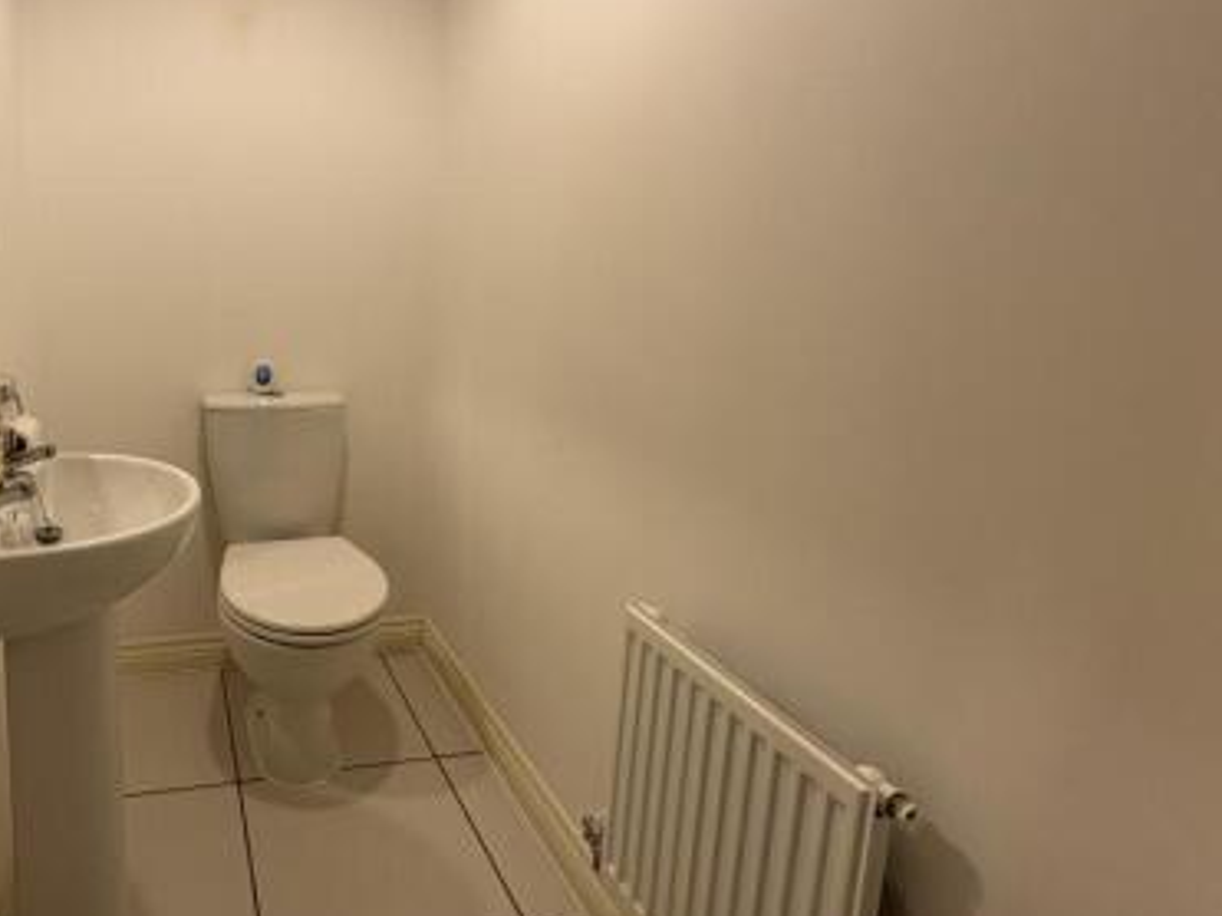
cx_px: 311
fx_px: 776
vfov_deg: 60.5
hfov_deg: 71.4
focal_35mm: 22
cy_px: 364
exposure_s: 1/100
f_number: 2.2
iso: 160
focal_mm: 2.22
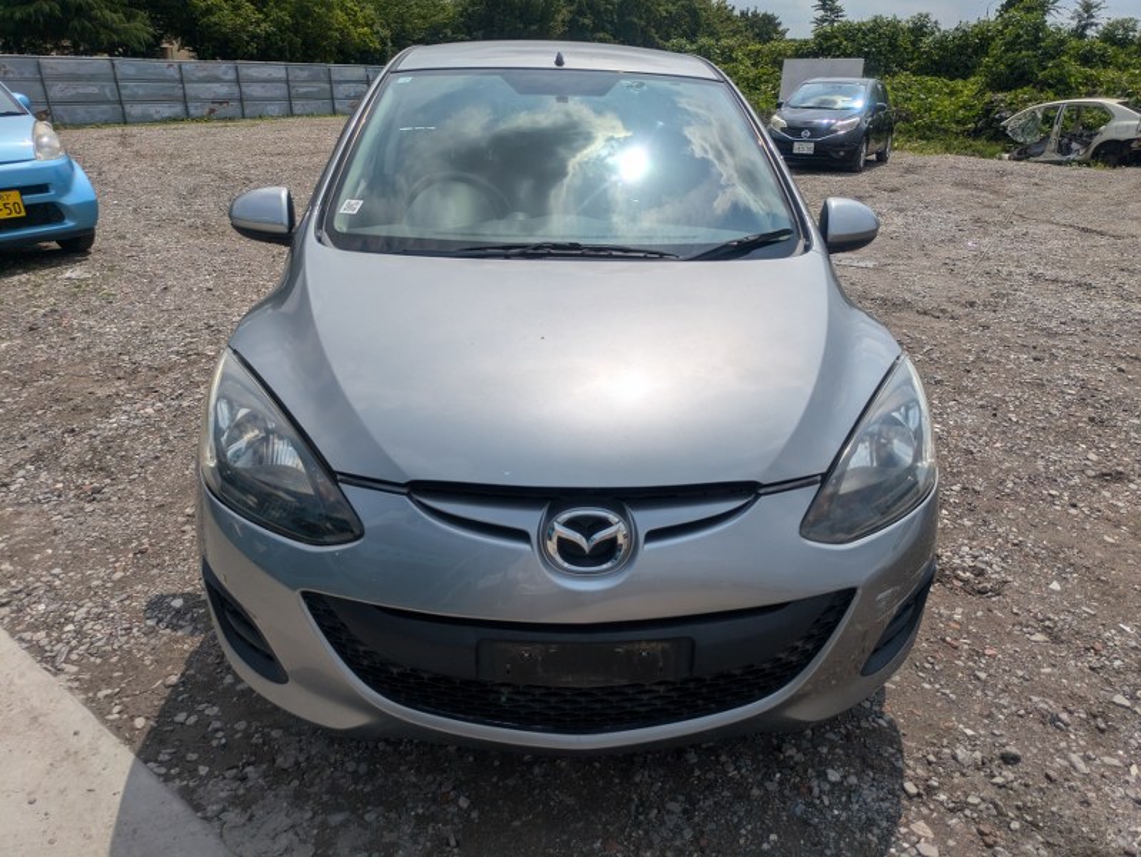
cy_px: 428
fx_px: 824
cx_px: 570
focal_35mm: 25
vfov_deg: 54.9
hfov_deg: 69.4
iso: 50
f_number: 1.89
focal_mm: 5.43
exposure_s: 1/7874
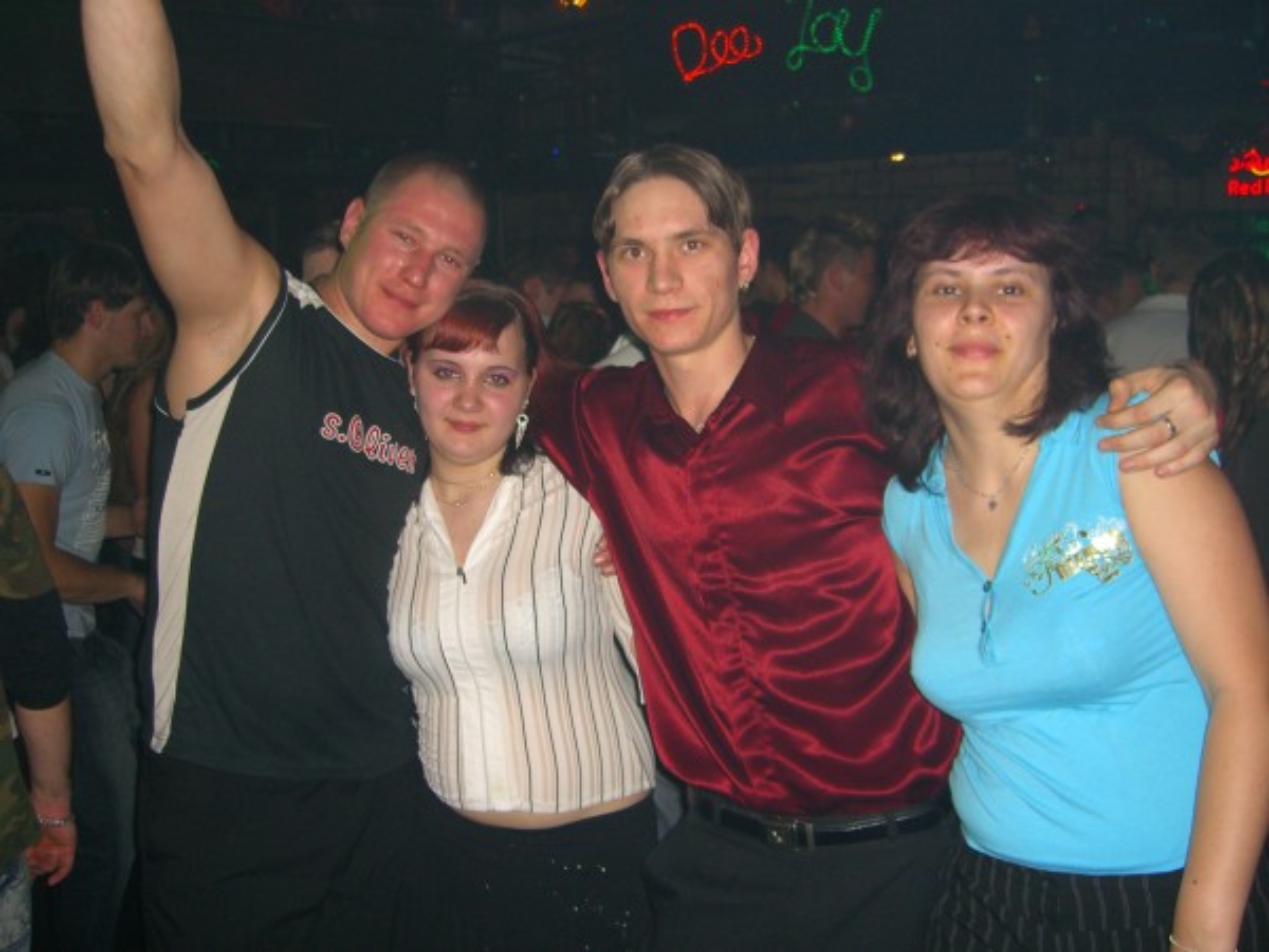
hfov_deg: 49.0
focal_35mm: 38
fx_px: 1393
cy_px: 476
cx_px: 634
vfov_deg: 37.7
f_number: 2.8
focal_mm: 7.9
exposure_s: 1/60
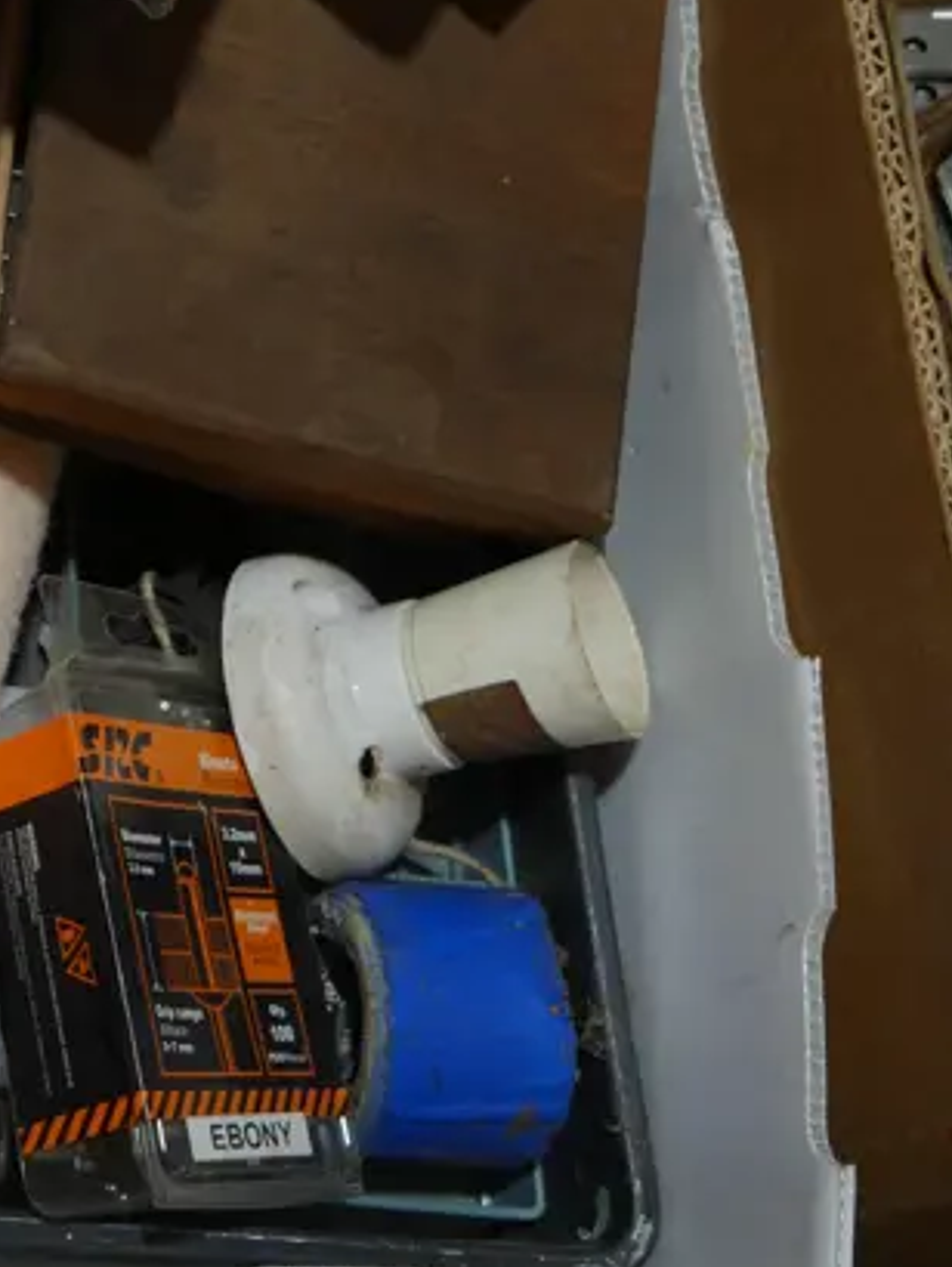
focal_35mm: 80
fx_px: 2930
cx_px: -184
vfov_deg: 23.0
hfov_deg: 17.6
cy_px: -121
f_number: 4
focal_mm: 16
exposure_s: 1/125
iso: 200
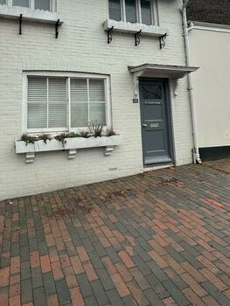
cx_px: 60
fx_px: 186
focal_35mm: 21
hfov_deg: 60.4
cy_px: 84
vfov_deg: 74.5
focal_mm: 2.22
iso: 40
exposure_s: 1/481
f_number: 2.2
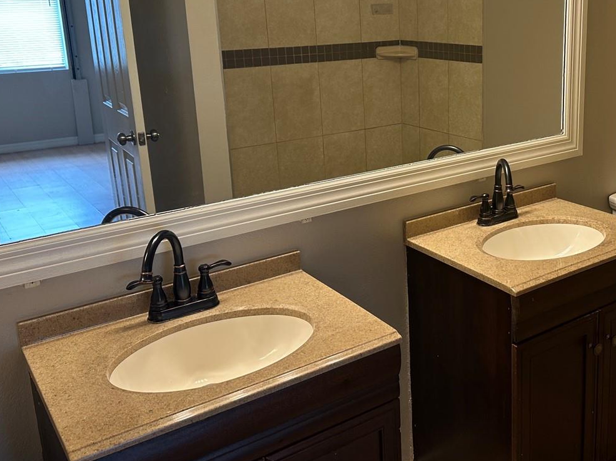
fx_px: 694
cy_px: 159
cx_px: 443
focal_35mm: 39
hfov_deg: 46.6
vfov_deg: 36.5
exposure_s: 1/60
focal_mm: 6.86
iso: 125
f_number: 1.78
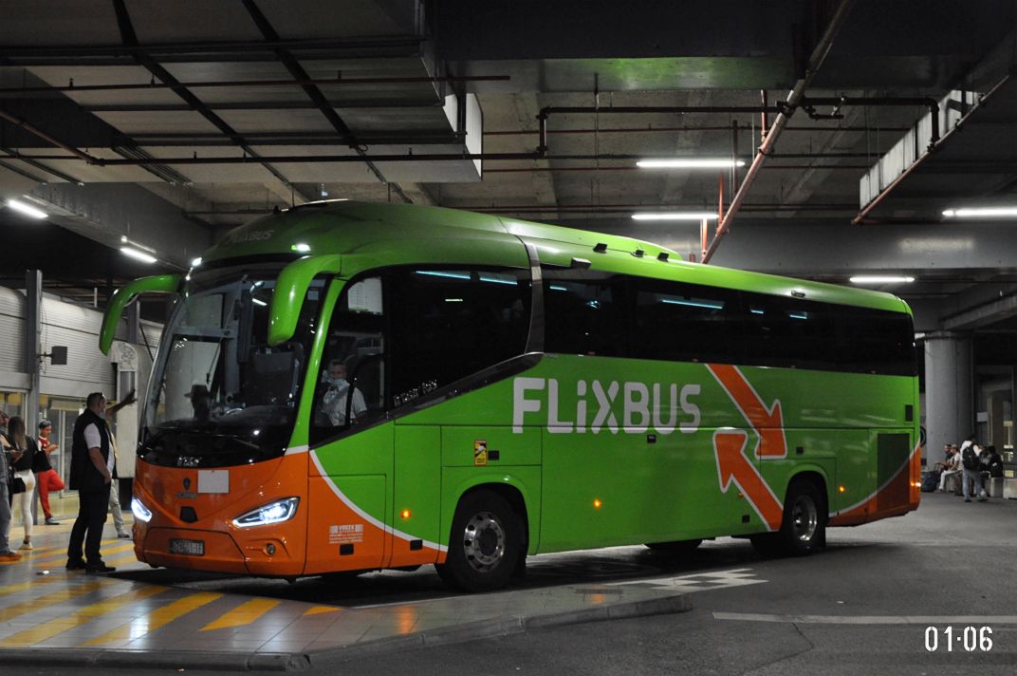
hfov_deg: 43.7
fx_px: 1270
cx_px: 508
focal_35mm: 45
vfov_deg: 29.8
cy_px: 338
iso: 1600
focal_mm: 30
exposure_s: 1/30
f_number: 4.2
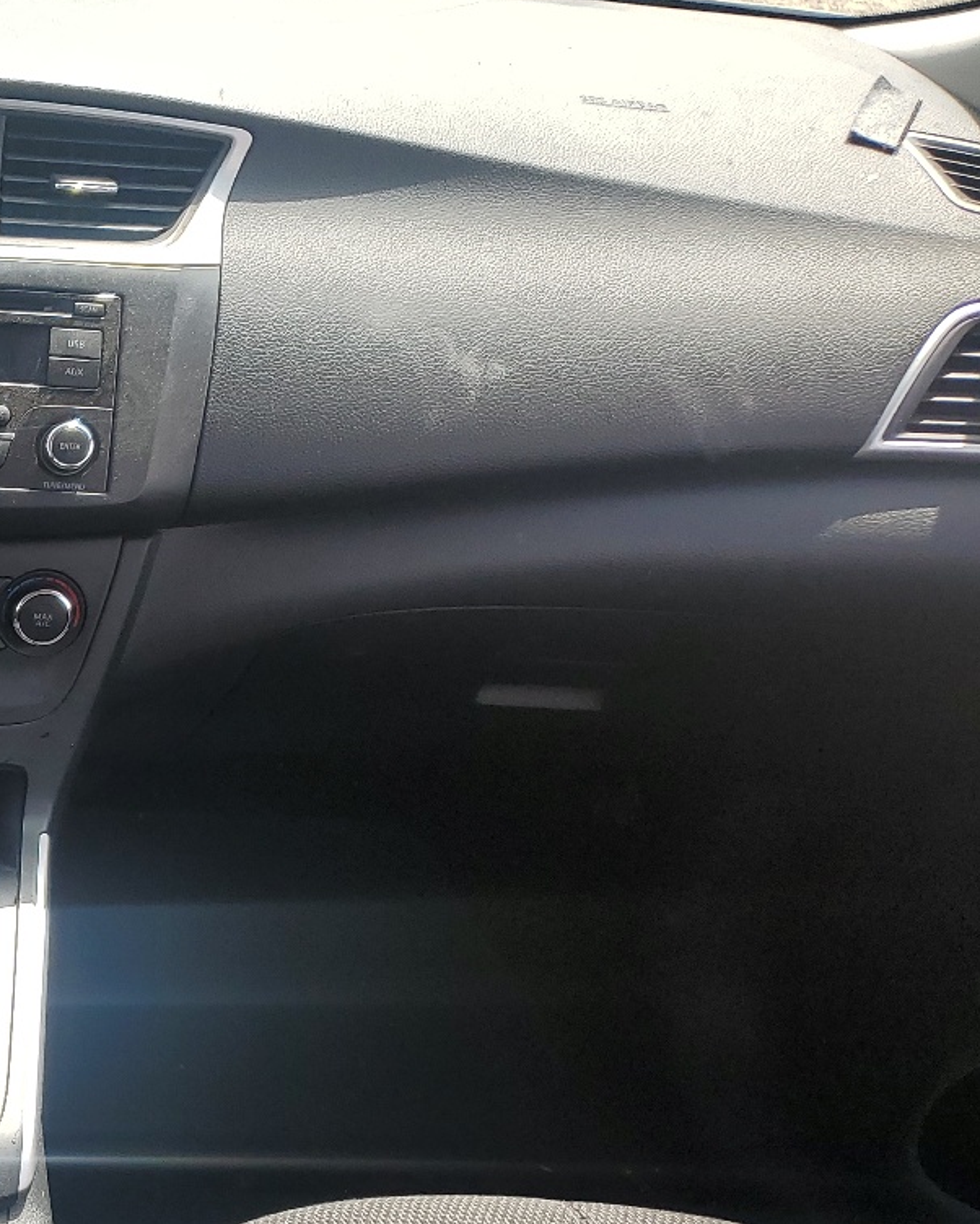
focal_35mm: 54
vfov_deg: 34.5
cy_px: 798
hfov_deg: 24.4
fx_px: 1957
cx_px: -314
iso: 50
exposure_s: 1/833
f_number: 1.5
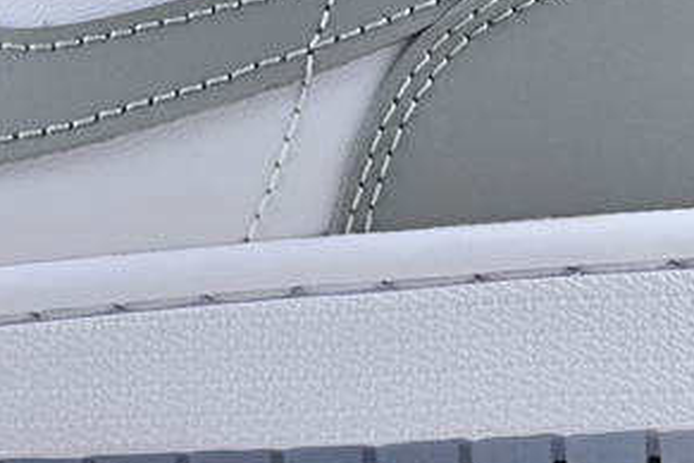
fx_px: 3278
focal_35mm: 170
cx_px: -196
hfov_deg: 11.8
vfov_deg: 8.0
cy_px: -14
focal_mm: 27.5
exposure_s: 1/13
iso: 100
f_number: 10
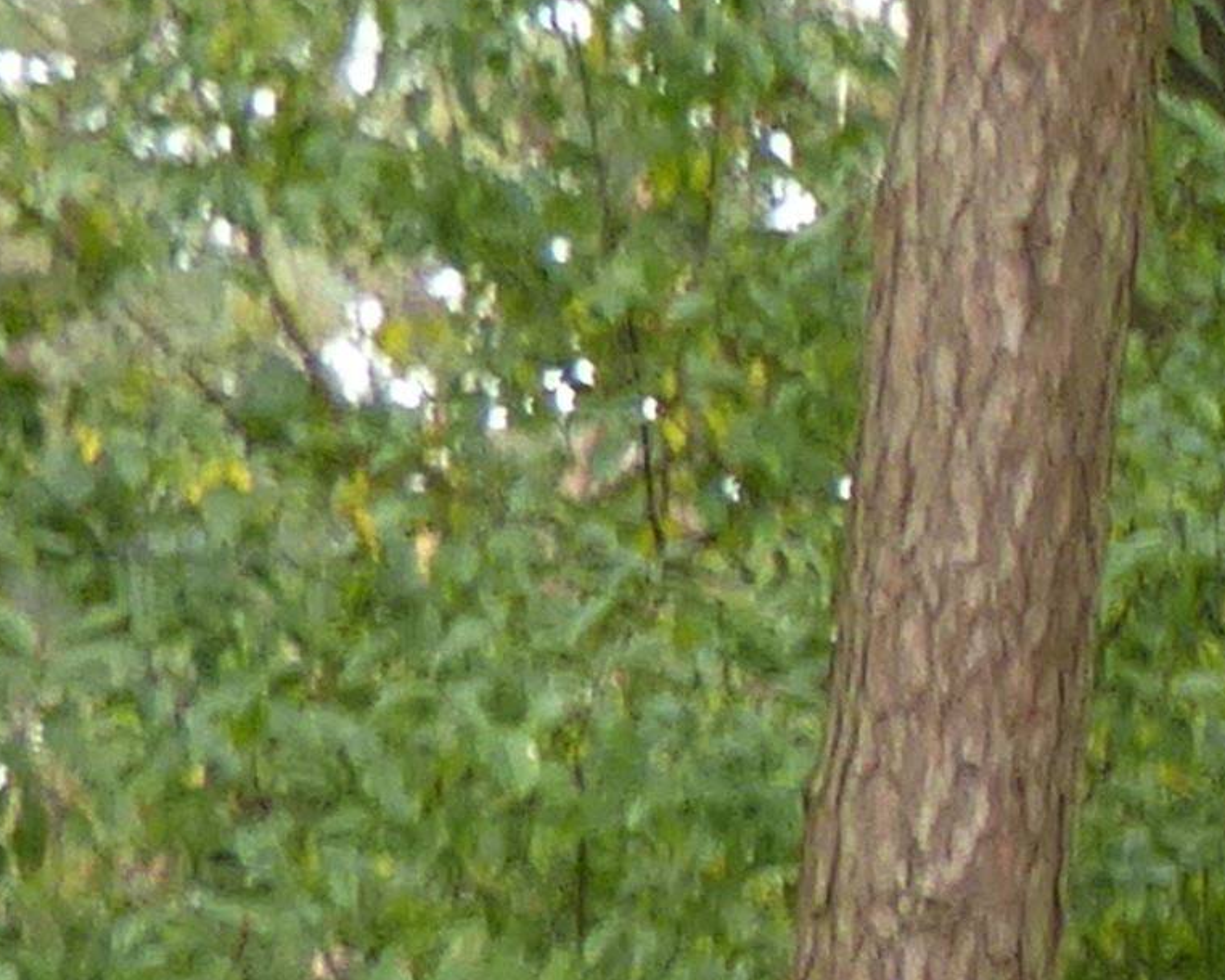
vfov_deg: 8.7
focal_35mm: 169
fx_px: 6129
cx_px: 3153
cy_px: 1929
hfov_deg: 9.8
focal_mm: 5.8
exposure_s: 1/60
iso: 200
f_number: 3.6
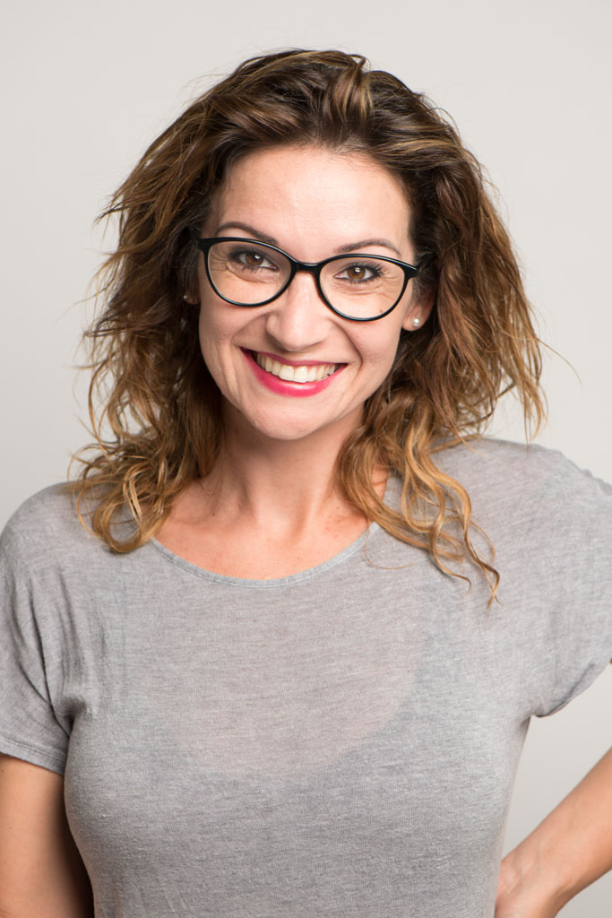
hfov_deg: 13.0
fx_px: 2676
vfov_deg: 19.5
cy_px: 459
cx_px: 306
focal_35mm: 105
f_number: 5
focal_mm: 105
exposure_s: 1/160
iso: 100
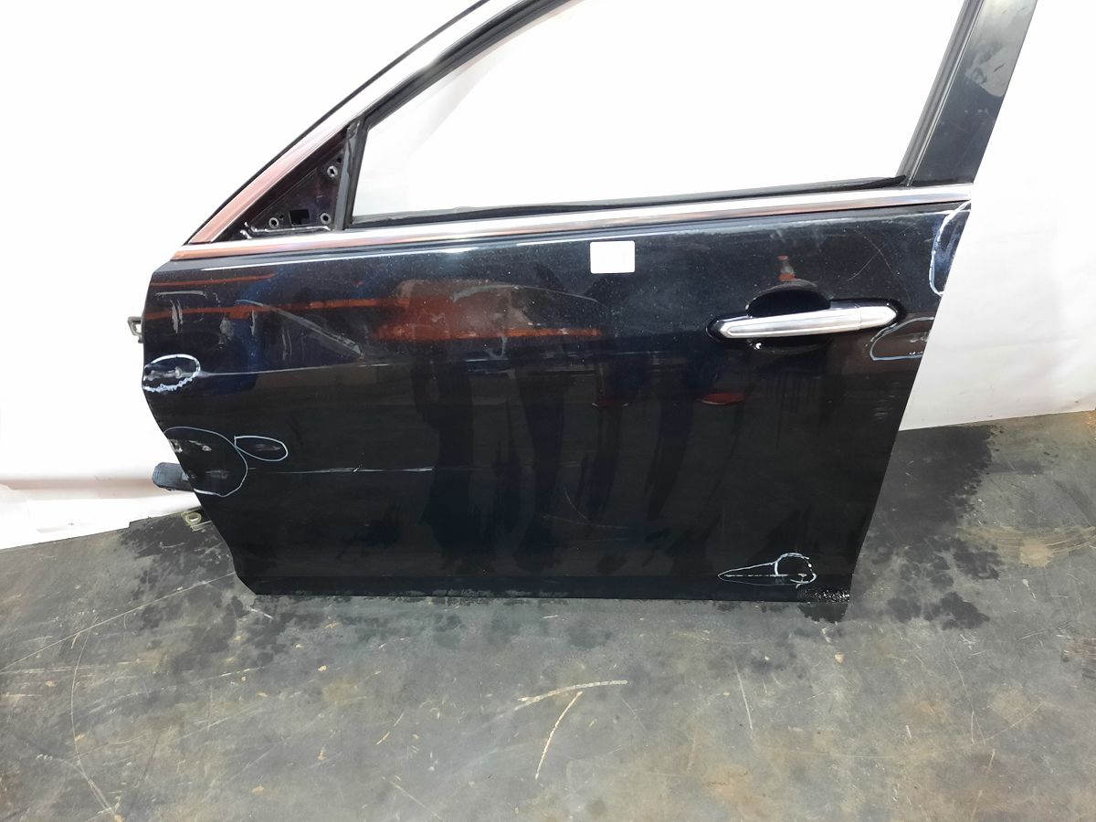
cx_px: 548
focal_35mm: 25
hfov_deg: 69.4
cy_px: 411
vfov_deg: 54.9
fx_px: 792
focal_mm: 4.6
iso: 320
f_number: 2
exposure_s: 1/33
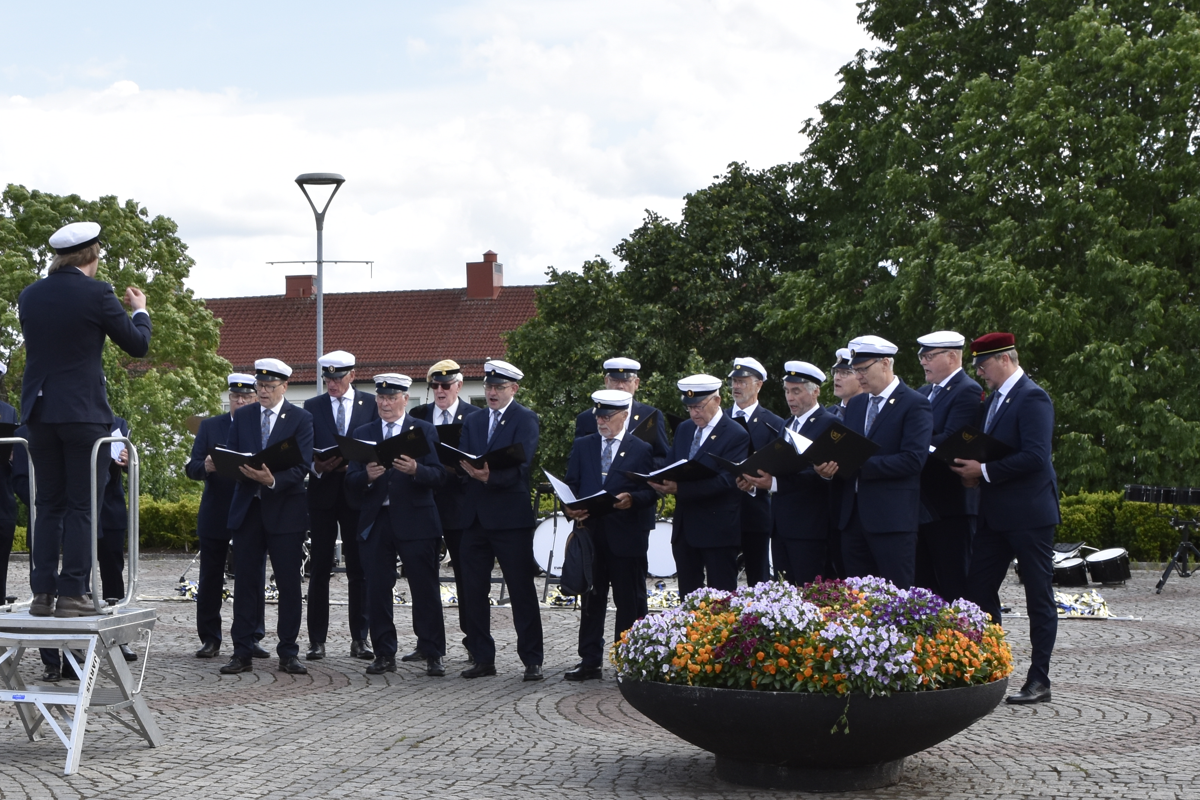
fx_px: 2233
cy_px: 631
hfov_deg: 29.5
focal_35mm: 67
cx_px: 261
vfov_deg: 20.1
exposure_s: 1/250
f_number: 11
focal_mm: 24
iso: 320
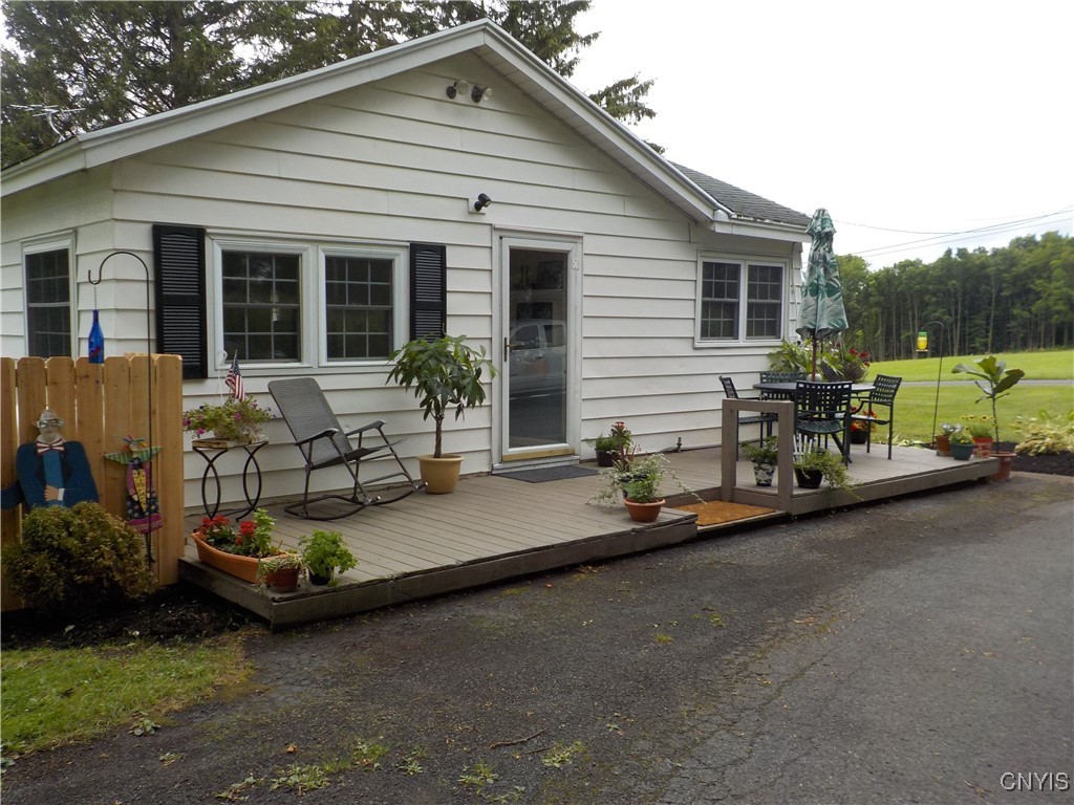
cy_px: 402
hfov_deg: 60.0
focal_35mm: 30
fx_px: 931
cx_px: 537
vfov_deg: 46.8
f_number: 3.3
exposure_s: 1/400
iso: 125
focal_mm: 4.1
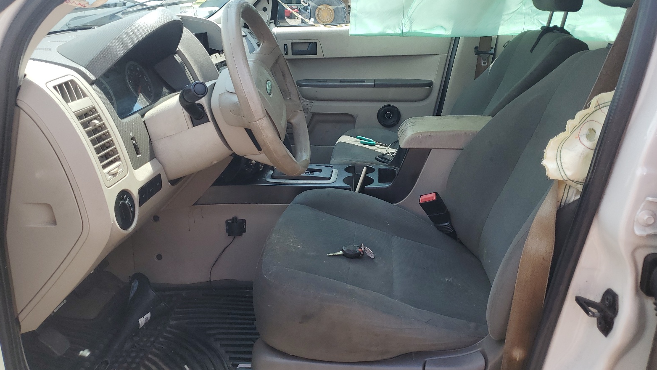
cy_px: 130
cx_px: 332
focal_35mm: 29
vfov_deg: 39.8
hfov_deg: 66.1
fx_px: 505
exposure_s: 1/909
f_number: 1.5
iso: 50
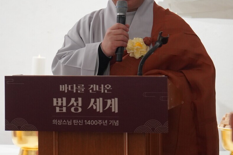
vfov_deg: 8.1
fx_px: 1094
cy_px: 51
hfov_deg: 12.2
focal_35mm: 169
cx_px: 123
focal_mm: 70
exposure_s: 1/160
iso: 2000
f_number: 4
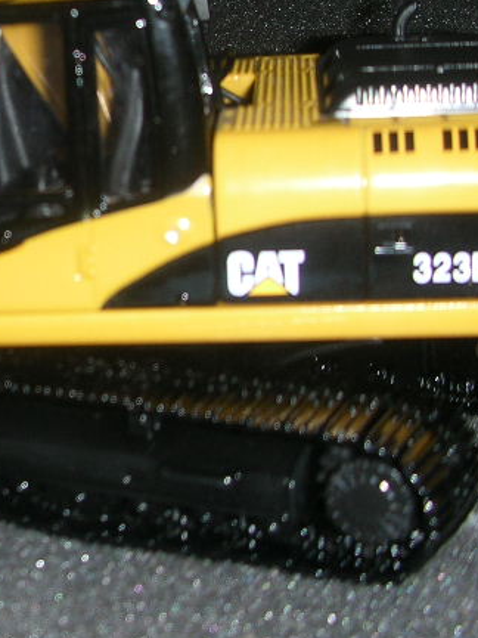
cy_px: 230
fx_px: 1528
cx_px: -117
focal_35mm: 83
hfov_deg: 16.9
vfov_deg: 23.5
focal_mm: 5.8
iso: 50
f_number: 3
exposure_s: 1/60.1
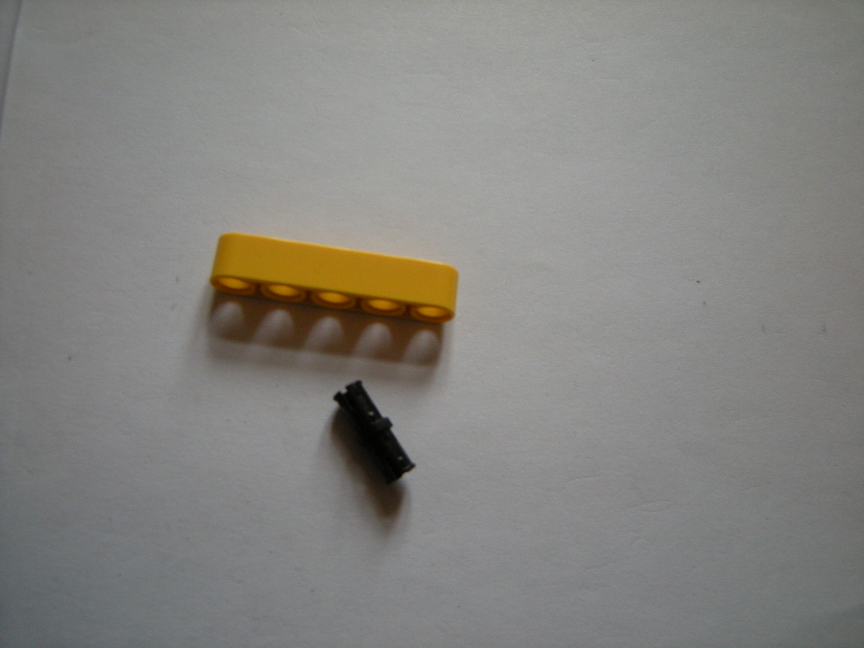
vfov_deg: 49.7
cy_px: 324
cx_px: 432
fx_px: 699
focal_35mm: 28
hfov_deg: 63.4
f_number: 2.8
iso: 190
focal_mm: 4.7
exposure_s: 1/58.8
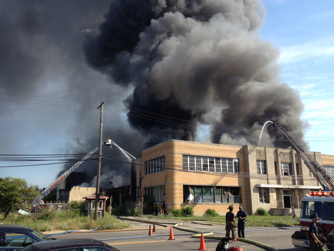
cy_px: 126
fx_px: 338
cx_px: 167
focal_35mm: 35
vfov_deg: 40.7
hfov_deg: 52.6
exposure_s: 1/1062
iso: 64
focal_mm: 4.28
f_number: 2.4
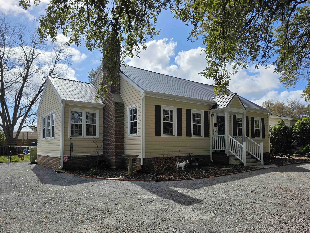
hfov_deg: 73.9
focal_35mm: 23
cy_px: 116
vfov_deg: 58.9
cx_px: 155
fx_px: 206
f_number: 1.7
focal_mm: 6.3
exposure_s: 1/10000
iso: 50
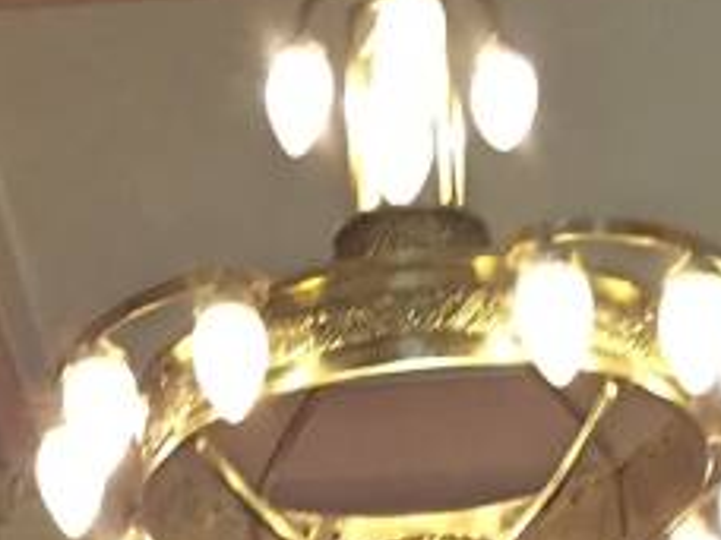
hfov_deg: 15.1
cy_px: 1165
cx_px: 243
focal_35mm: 130
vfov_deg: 10.3
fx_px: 2708
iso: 250
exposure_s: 1/33
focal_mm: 4.15
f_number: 2.2
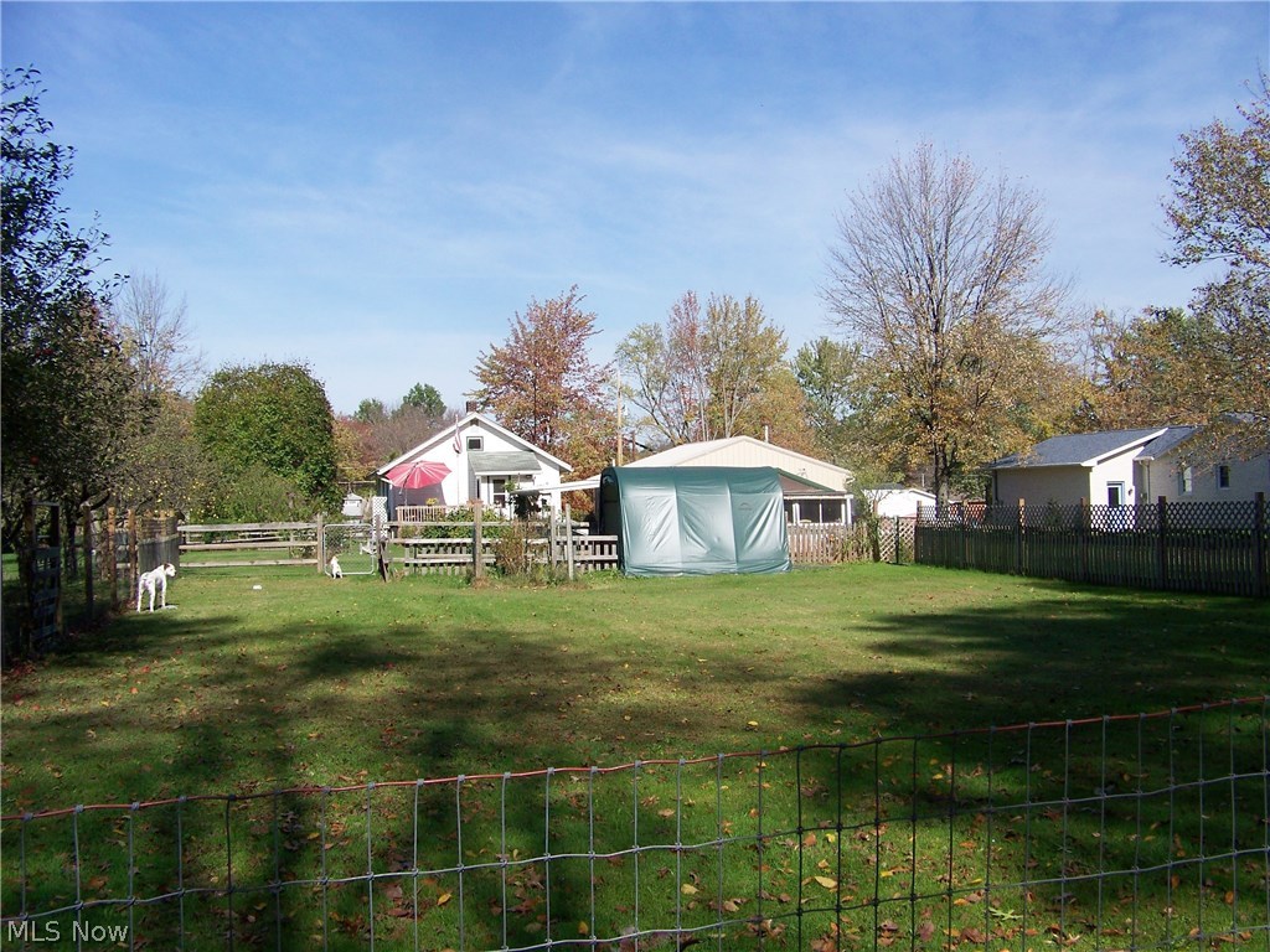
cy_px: 476
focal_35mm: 36
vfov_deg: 39.7
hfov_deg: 51.4
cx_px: 635
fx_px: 1321
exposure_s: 1/640
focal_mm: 5.85
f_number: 4
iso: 64
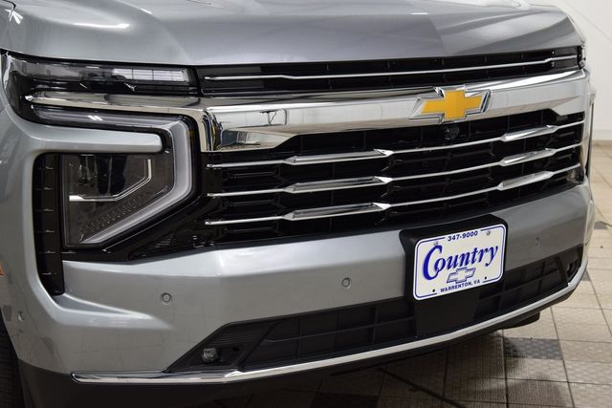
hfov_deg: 36.9
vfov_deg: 25.1
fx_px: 918
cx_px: 306
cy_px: 204
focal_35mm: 54
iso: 450
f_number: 6.3
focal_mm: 36
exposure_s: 1/15
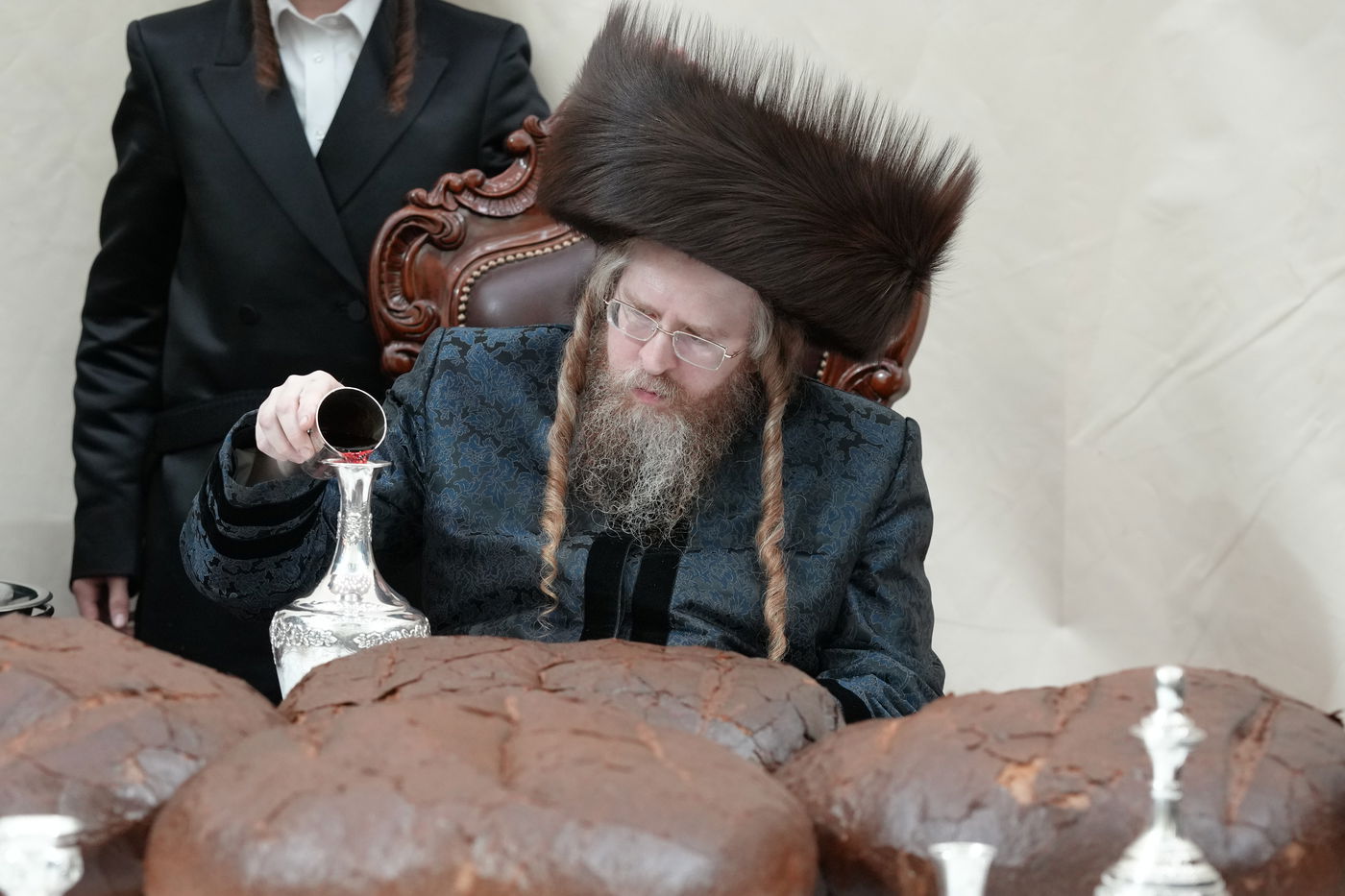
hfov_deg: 14.1
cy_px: 448
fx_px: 5454
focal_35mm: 146
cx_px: 672
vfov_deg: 9.4
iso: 2500
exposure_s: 1/160
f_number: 4
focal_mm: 97.5
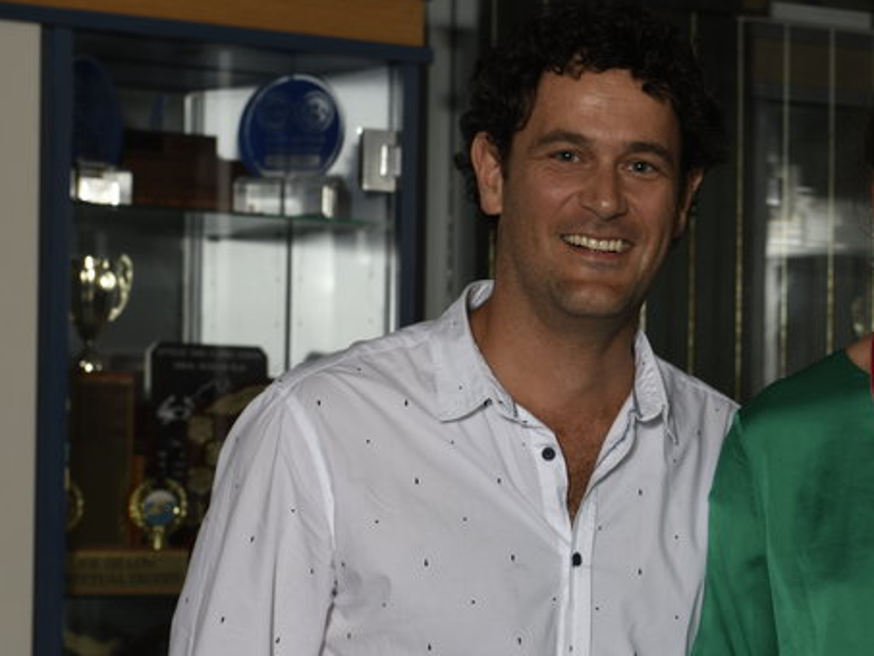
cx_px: 927
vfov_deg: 10.6
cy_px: 465
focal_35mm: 140
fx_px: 3536
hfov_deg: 13.8
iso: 320
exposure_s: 1/125
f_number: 9
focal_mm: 66
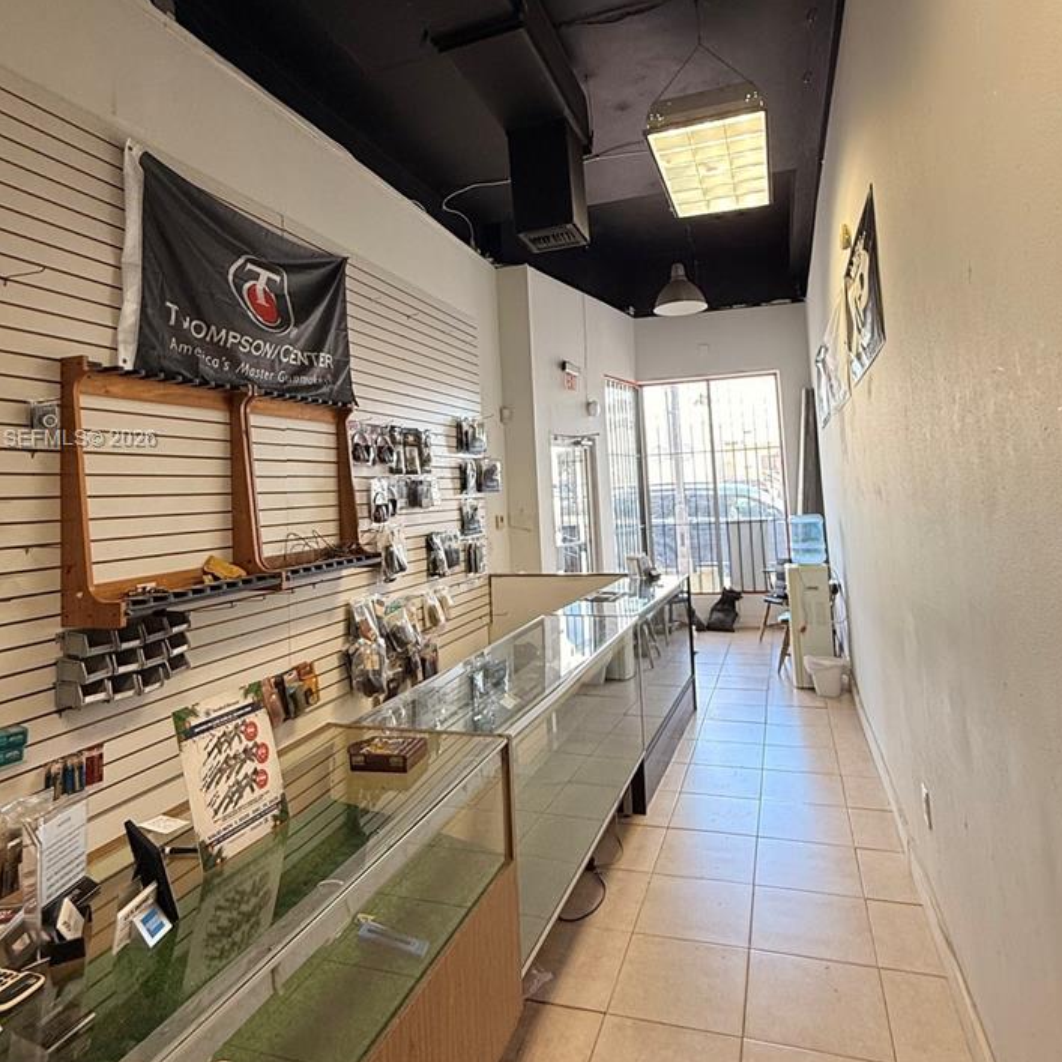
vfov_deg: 71.6
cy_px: 440
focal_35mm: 21
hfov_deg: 72.1
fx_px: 729
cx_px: 554
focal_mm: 2.22
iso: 125
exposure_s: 1/120
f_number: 2.2
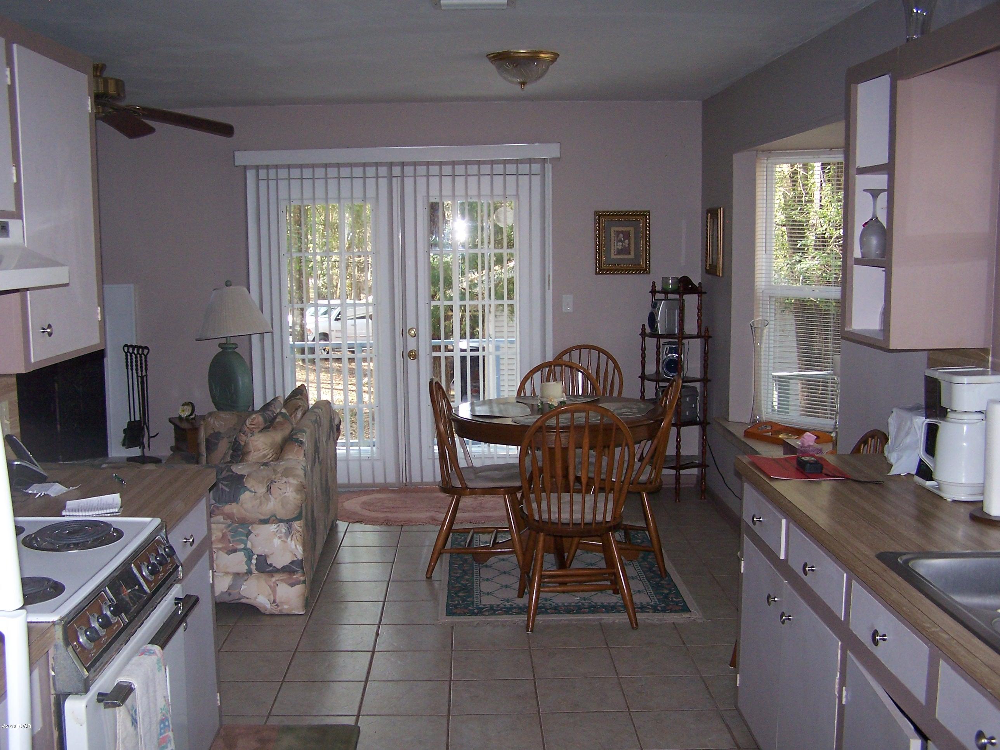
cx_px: 500
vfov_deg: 37.7
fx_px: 1098
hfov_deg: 49.0
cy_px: 375
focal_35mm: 38
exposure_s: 1/60
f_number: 2.8
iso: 140
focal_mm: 6.3
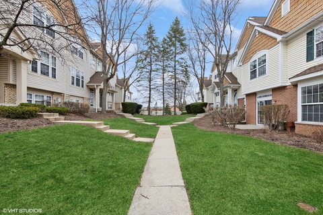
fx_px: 144
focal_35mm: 16
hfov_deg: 96.7
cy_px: 108
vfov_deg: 73.7
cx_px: 162
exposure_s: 1/250
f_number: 9.5
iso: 200
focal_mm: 16
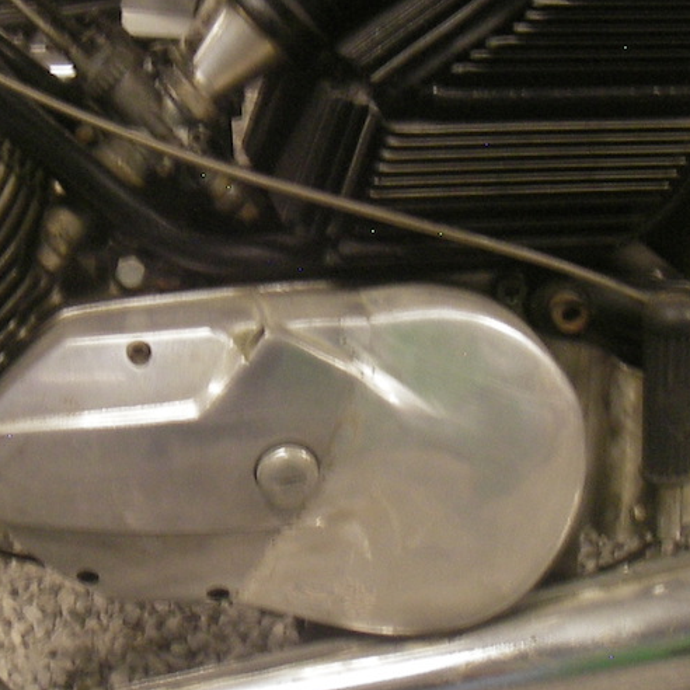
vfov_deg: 29.5
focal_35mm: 58
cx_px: 325
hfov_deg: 29.5
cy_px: 411
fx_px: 1308
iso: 160
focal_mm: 6.3
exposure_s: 1/4
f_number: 3.3
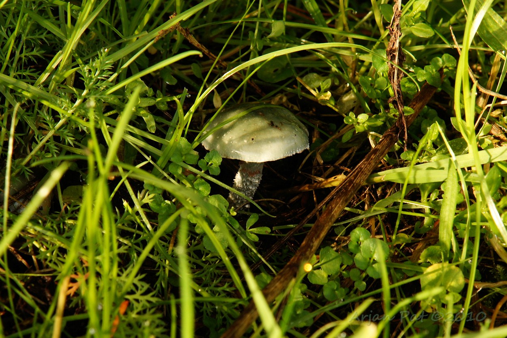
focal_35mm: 158
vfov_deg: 8.7
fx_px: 2218
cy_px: 169
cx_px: 254
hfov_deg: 13.0
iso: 200
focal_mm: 105
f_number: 11
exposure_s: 1/40
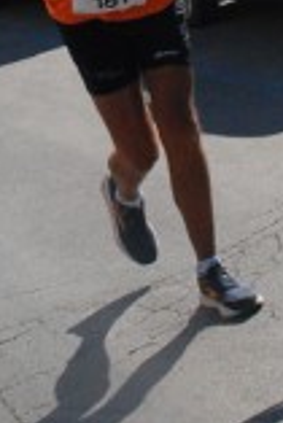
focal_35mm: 149
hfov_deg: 9.2
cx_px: 125
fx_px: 1753
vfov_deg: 13.4
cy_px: -100
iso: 1000
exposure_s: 1/2000
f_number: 8
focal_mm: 26
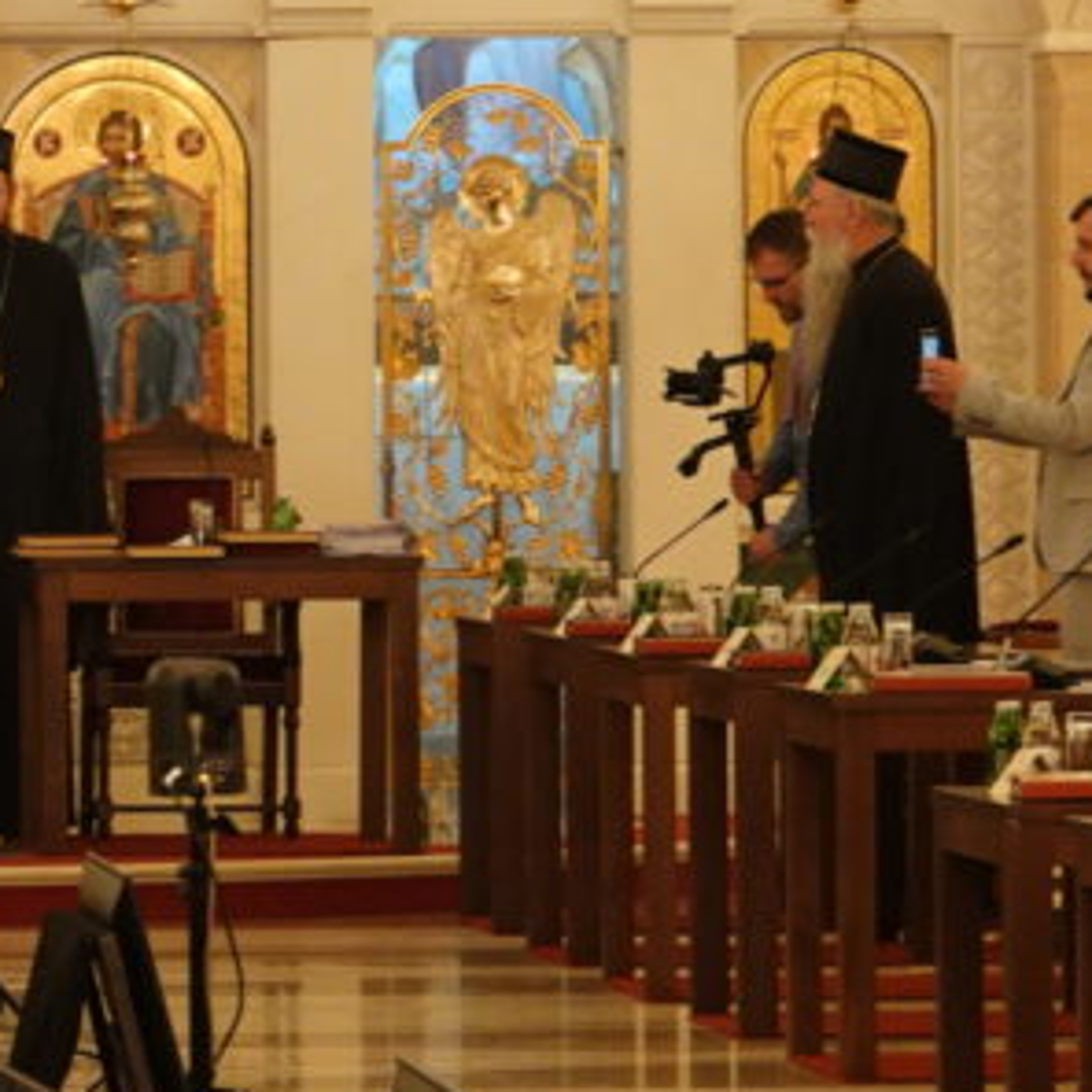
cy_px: 338
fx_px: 14597
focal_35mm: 409
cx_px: -277
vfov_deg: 4.3
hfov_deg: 4.3
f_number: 4
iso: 800
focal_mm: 51.14
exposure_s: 1/20
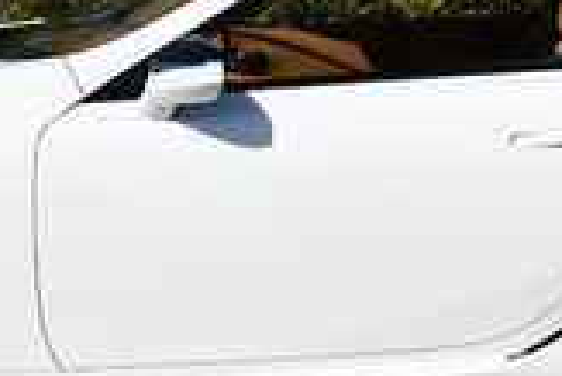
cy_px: -103
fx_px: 3562
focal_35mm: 228
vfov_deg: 6.0
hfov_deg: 9.0
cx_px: 328
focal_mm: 29
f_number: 10
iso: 100
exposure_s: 1/400
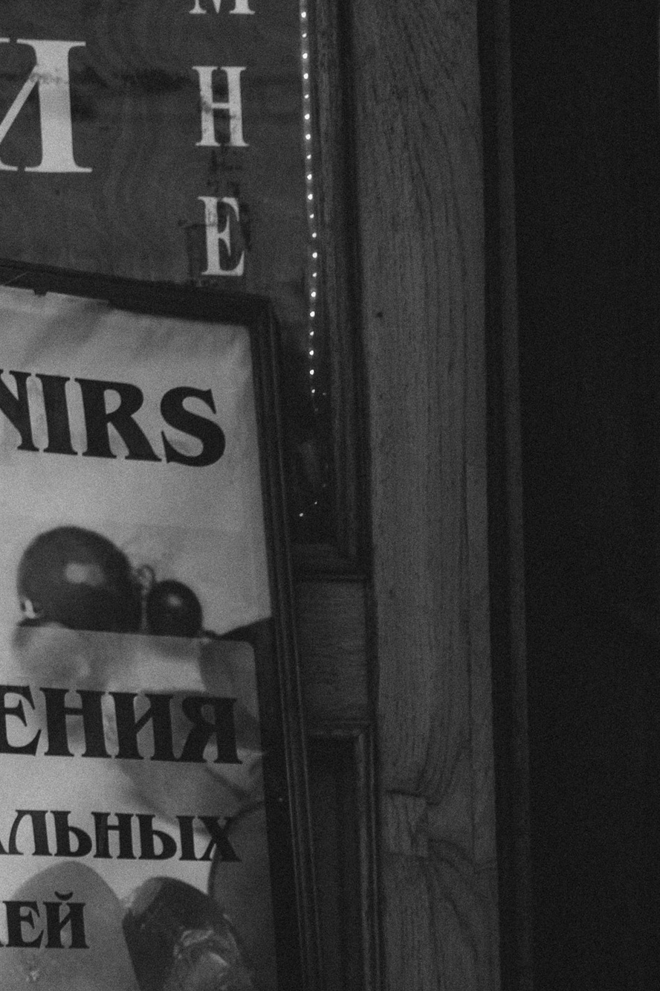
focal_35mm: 147
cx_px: 851
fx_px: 4042
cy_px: 1402
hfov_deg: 9.2
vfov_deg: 13.3
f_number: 5.6
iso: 320
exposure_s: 1/500
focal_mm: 51
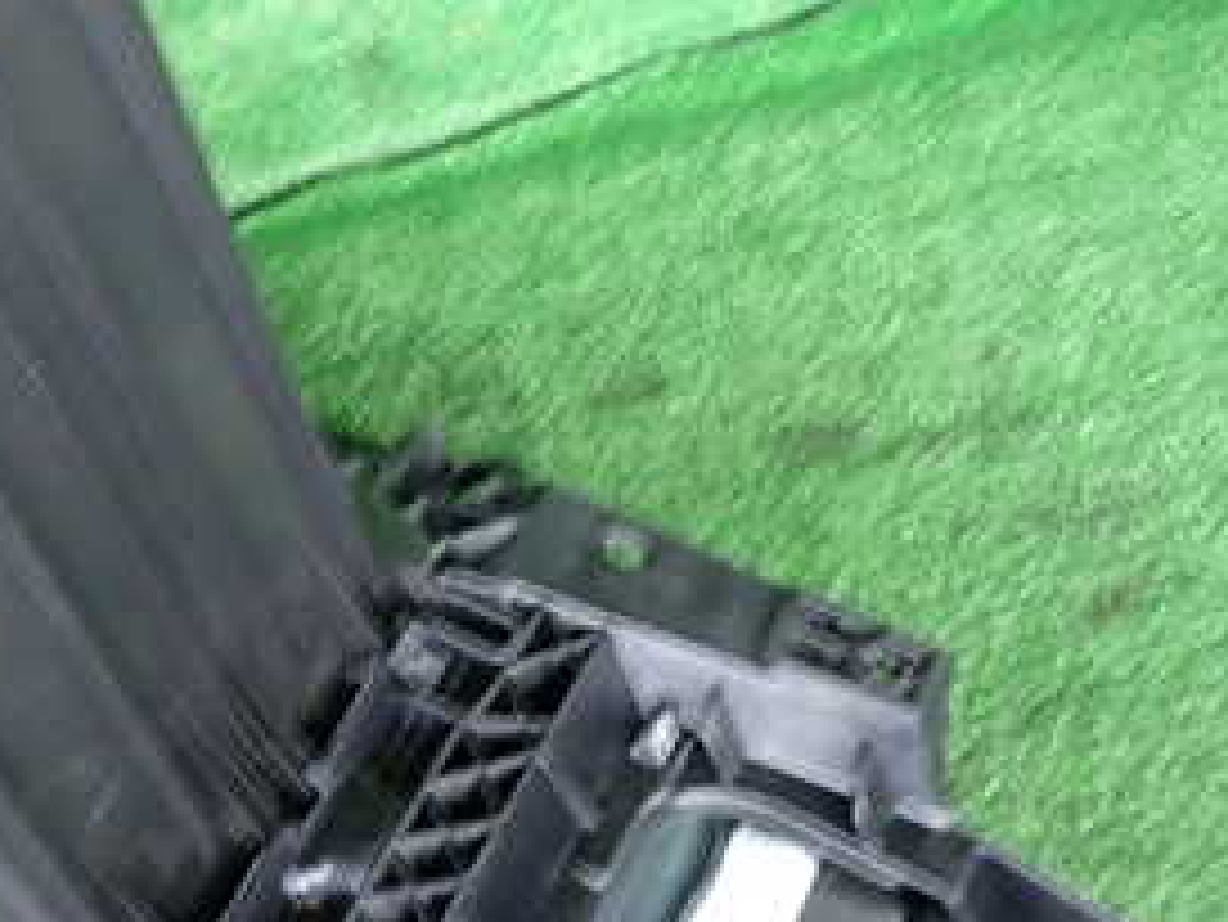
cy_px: 760
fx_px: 1952
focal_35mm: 55
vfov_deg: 26.0
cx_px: 67
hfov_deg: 32.7
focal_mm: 4.5
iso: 200
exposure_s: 1/30
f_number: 2
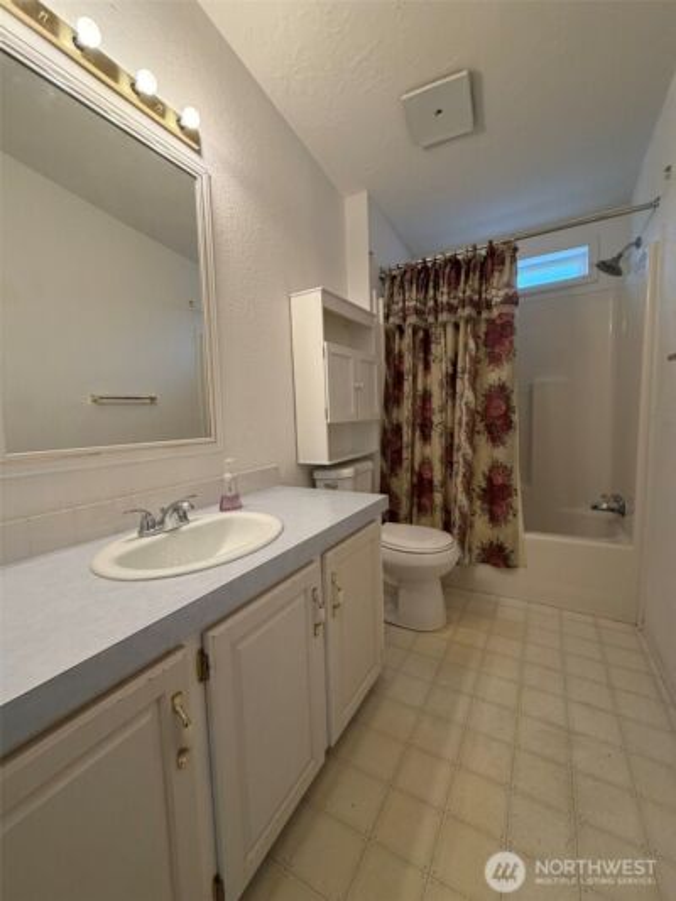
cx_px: 338
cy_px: 450
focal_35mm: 14
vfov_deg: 102.1
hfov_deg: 85.7
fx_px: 364
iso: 320
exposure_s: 1/120
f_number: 2.2
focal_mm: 2.22
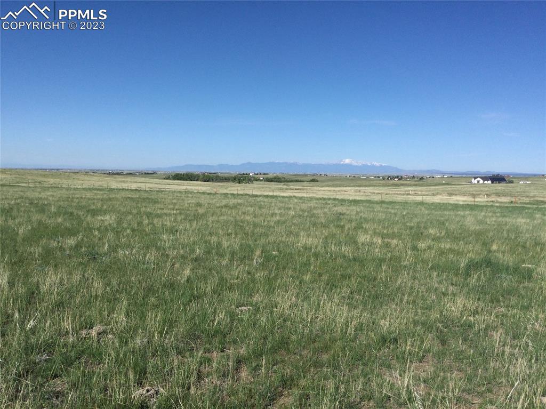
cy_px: 204
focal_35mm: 31
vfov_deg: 45.4
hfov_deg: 58.4
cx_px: 273
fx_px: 489
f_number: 2.4
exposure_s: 1/1773
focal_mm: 3.3
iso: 25
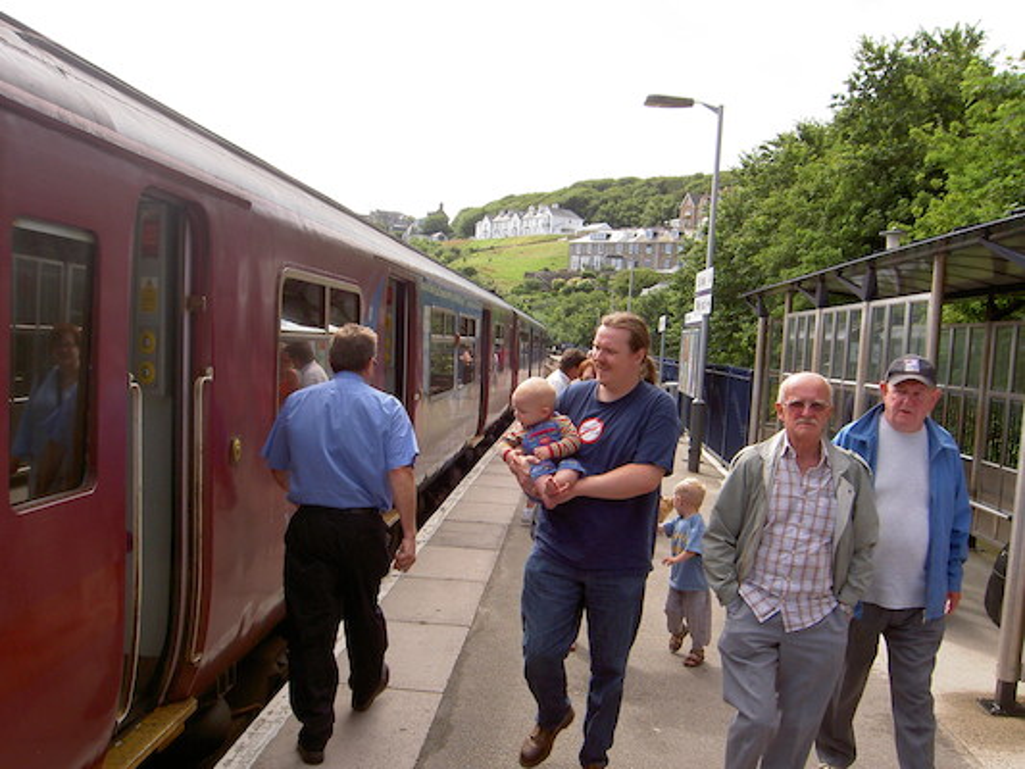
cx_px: 512
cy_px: 384
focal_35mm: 34
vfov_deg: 41.8
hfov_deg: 53.9
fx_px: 1007
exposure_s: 1/200
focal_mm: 5.6
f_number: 4.7
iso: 50
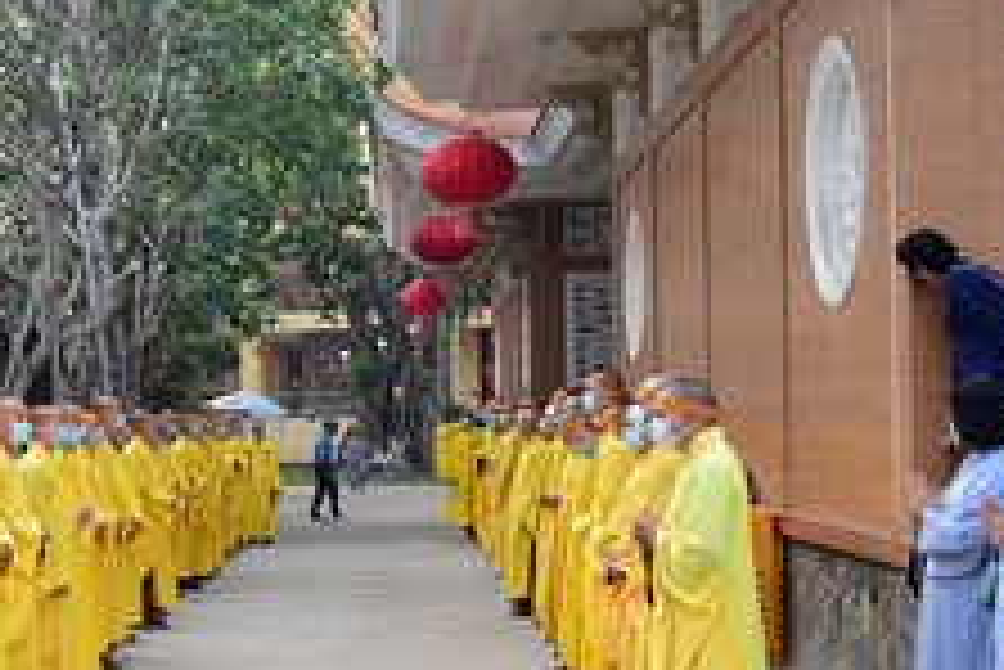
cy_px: 427
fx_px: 1953
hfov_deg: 24.6
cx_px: -347
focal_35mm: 70
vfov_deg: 19.4
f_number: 10
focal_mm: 24
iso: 640
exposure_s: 1/125
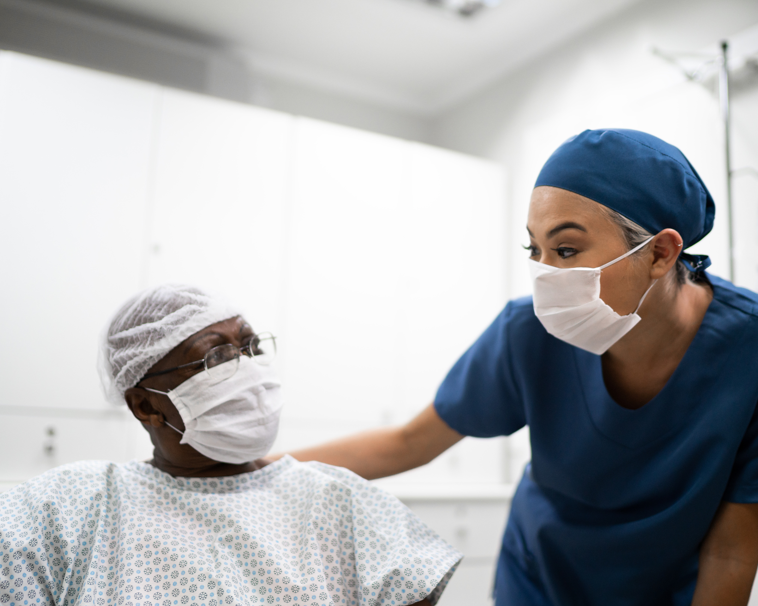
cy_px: 299
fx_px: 897
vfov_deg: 37.3
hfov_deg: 45.8
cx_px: 409
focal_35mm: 40
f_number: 1.4
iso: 800
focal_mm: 35
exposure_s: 1/400
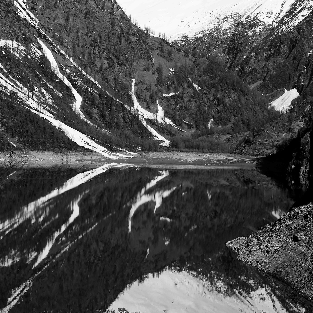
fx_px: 655
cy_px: 157
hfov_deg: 26.5
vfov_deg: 26.9
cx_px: 78
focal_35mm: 64
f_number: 5.6
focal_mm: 50
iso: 64
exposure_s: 1/125
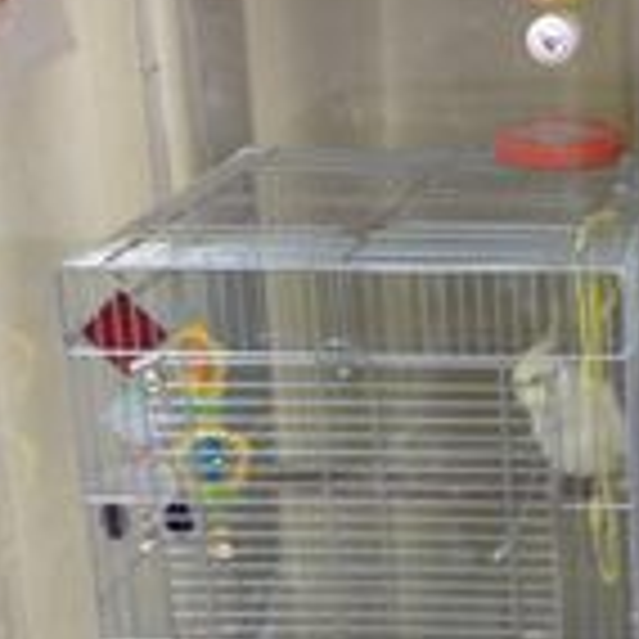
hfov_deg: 17.1
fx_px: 2047
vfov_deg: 17.7
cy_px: 472
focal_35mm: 98
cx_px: 716
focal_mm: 4.28
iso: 80
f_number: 2.4
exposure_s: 1/20
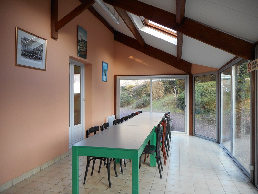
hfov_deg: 69.4
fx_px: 186
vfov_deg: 54.9
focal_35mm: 25
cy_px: 97
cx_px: 129
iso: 110
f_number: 3.7
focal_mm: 4.5
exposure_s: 1/30
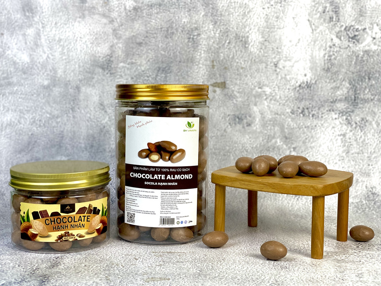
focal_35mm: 52
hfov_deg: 36.8
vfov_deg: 28.0
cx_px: 190
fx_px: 572
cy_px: 143
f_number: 2
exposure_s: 1/100
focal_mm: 6
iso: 40
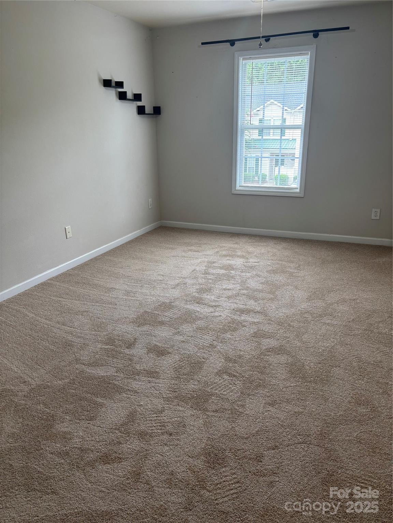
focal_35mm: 26
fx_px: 394
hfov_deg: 53.1
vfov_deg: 67.3
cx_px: 196
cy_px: 262
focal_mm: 5.96
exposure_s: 1/60
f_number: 1.6
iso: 80
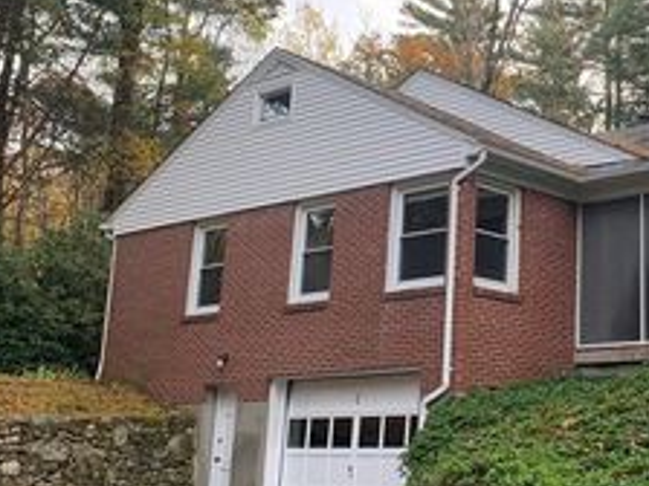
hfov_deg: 31.5
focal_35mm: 58
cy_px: 181
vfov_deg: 25.2
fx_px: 1087
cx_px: 594
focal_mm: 4.25
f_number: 1.8
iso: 32
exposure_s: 1/122
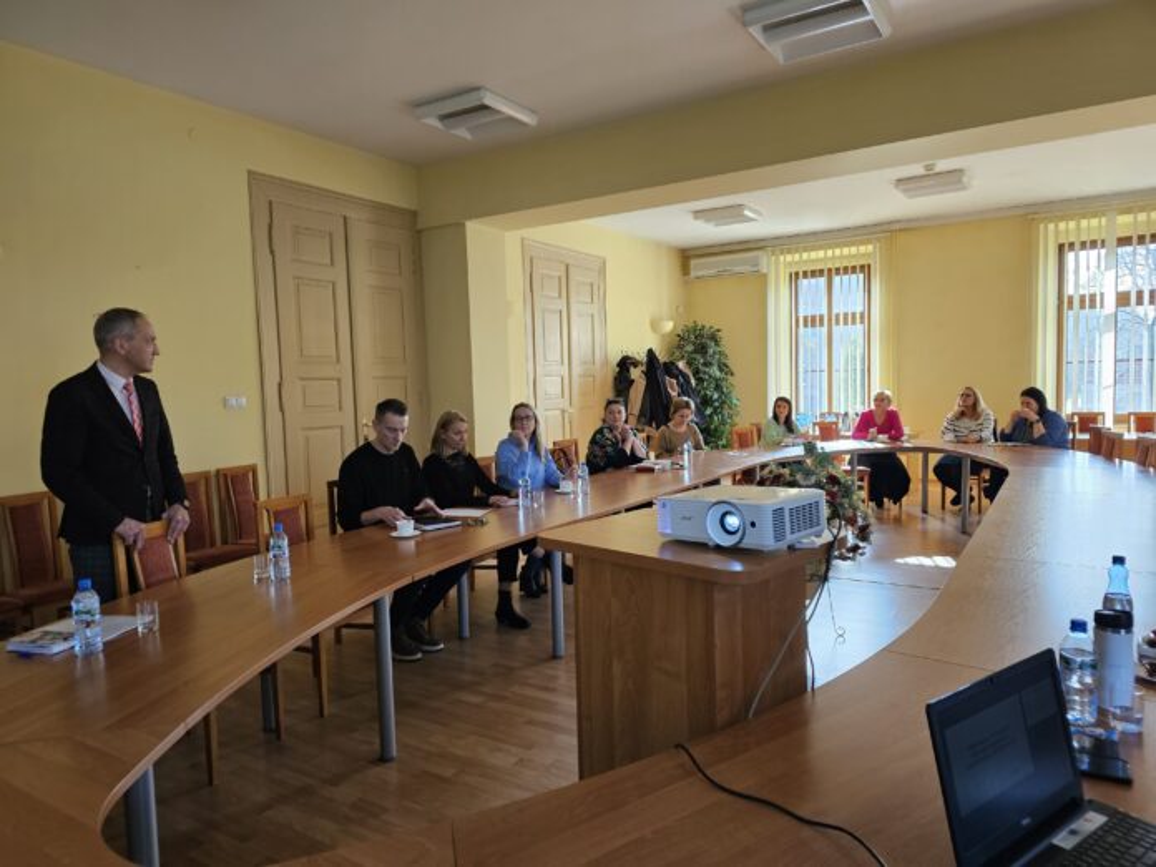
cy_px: 434
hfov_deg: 73.9
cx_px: 578
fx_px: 768
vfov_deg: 58.9
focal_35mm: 23
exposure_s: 1/120
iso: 160
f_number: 1.7
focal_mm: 6.3
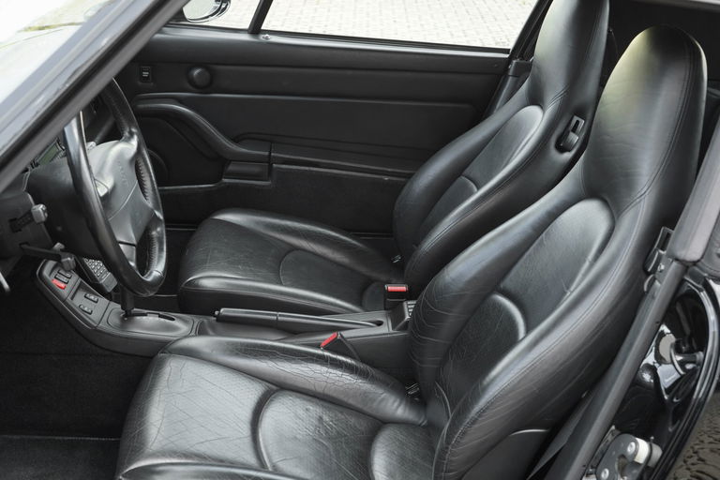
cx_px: 360
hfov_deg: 38.9
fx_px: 1020
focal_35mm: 51
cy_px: 240
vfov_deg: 26.5
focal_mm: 51
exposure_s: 1/60
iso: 1250
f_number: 9
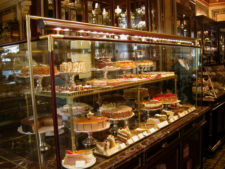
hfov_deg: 50.1
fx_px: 240
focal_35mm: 37
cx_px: 112
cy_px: 84
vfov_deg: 38.7
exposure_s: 1/5.6
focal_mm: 5.6
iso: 100
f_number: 2.7
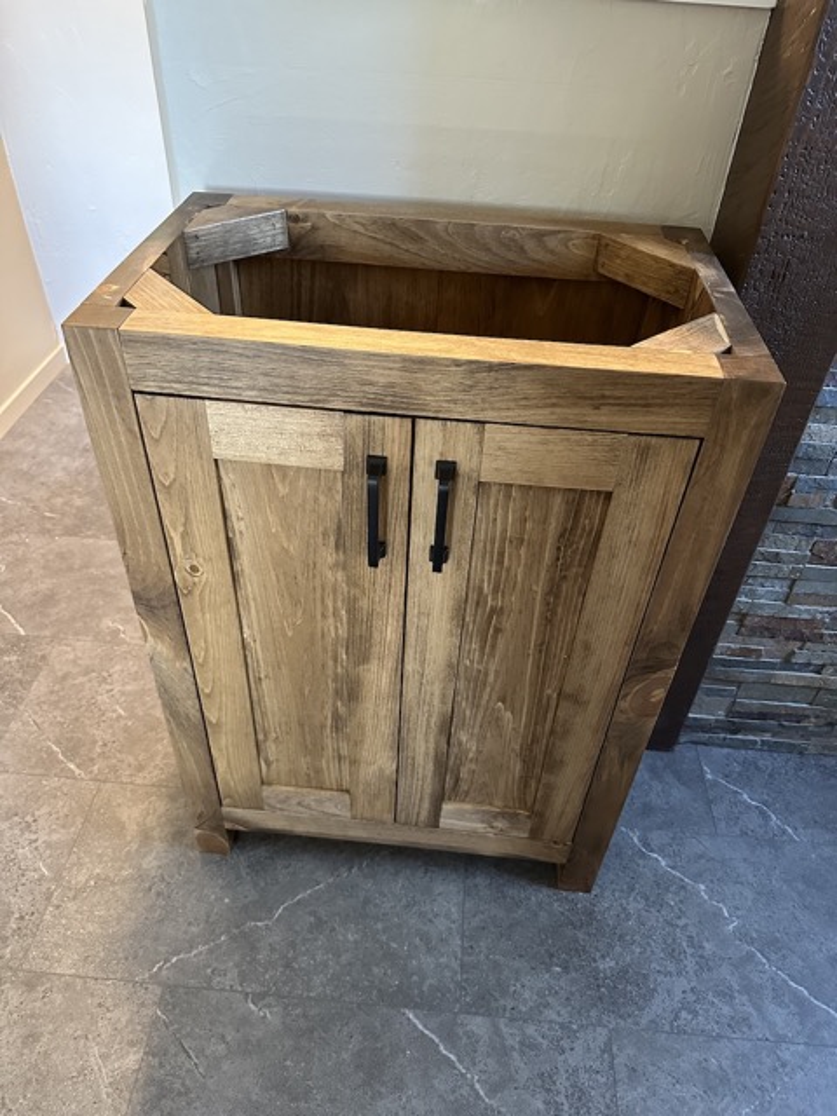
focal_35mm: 24
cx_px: 418
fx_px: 774
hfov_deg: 56.8
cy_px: 558
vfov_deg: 71.6
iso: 800
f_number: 1.78
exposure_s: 1/60
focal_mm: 6.86
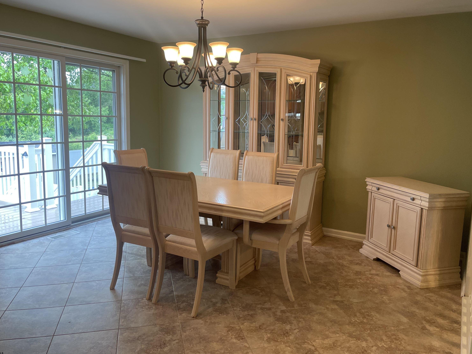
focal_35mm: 27
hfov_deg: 65.3
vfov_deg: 51.4
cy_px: 171
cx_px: 235
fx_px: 368
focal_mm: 4.2
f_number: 1.6
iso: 100
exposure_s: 1/120
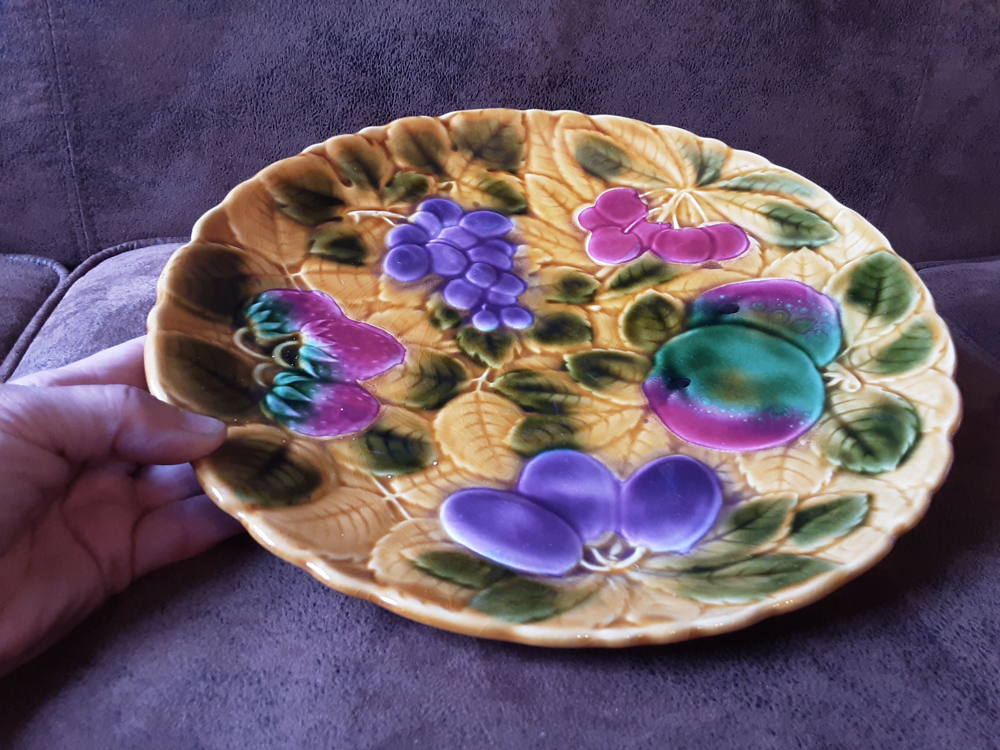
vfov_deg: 49.7
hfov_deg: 63.4
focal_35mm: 28
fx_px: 809
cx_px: 500
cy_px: 375
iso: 125
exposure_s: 1/25
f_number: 1.9
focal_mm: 2.9
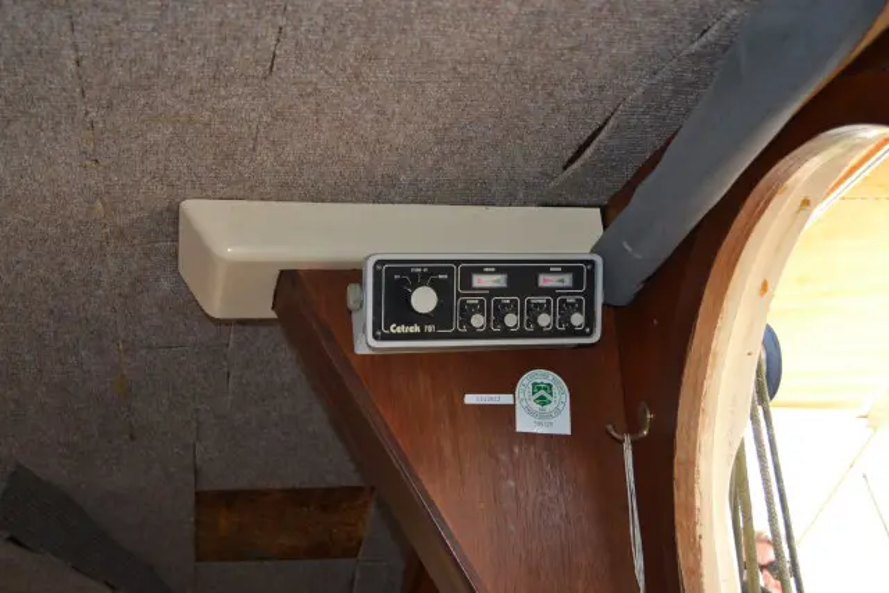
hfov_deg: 41.1
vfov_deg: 28.1
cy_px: 296
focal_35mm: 48
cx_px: 444
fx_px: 1186
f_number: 4.8
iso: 220
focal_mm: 32
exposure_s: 1/125
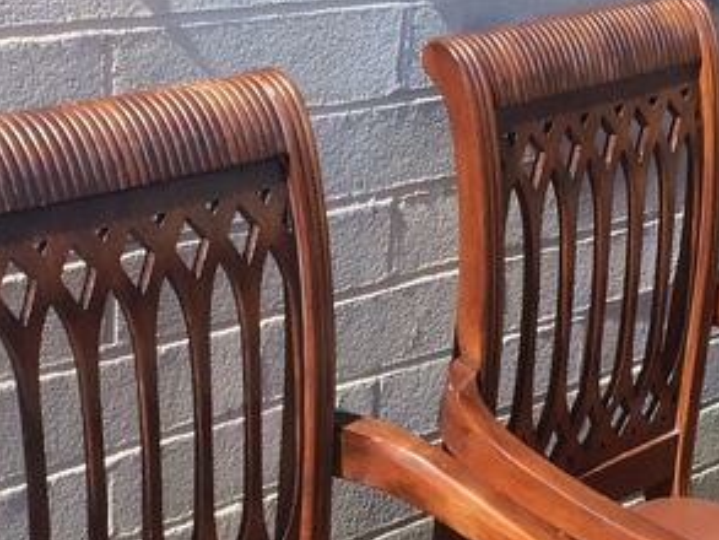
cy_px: 608
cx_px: 395
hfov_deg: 21.3
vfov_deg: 15.6
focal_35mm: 92
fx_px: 1912
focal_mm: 4.12
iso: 32
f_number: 2.2
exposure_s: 1/1414
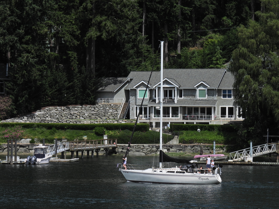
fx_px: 1370
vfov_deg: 8.7
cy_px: 104
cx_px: 140
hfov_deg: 11.6
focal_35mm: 170
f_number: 5
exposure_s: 1/2000
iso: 100
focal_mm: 30.3
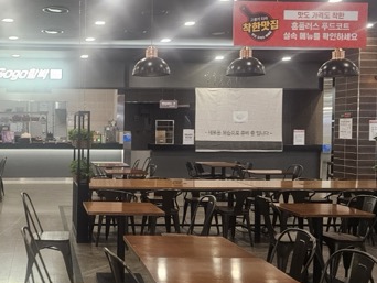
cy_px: 141
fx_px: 469
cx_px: 62
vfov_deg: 33.6
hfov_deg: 41.4
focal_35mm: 43
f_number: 1.7
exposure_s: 1/120
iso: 320
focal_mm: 6.3
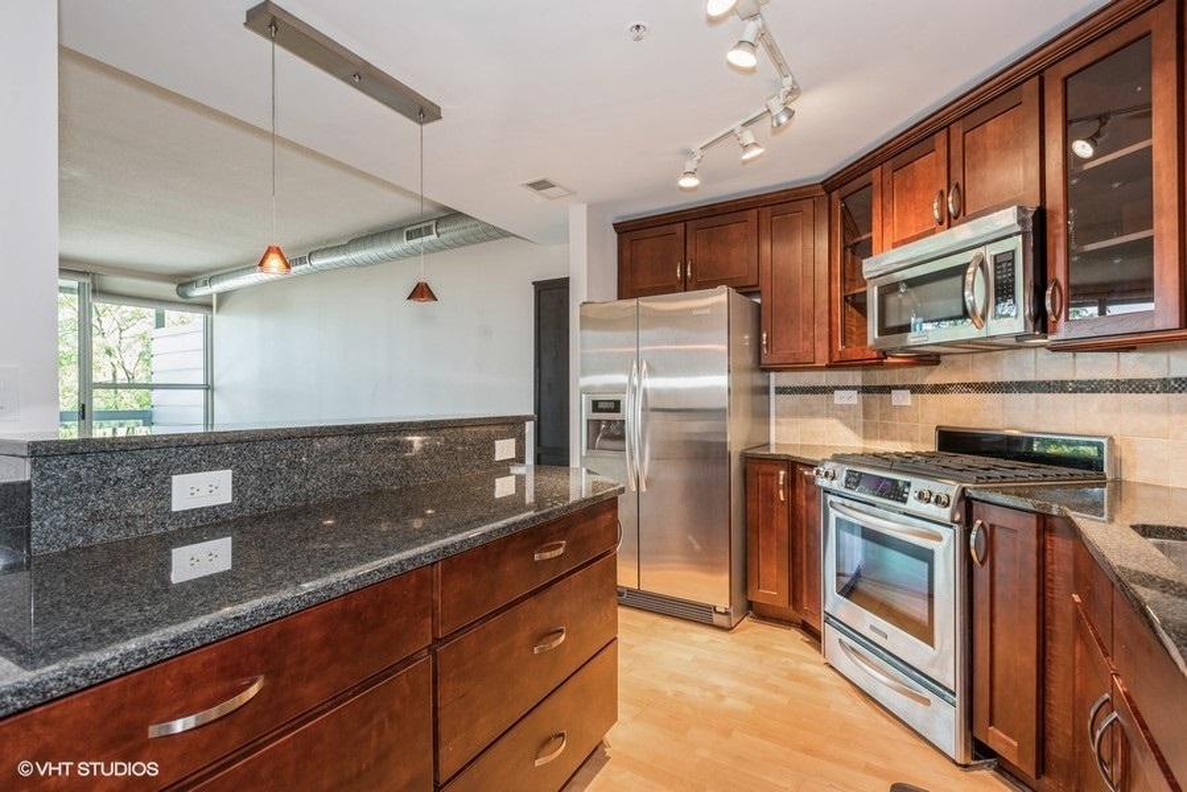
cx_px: 594
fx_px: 561
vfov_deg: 70.5
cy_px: 396
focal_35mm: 17
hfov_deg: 93.3
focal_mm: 17
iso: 400
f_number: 8
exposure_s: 1/8
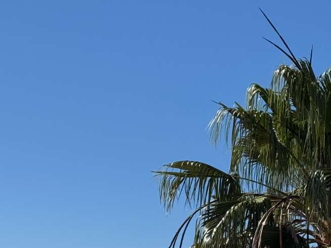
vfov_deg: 13.2
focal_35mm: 110
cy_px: 263
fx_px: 1052
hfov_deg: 17.9
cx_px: 209
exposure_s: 1/9009
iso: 80
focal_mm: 6.76
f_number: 1.78
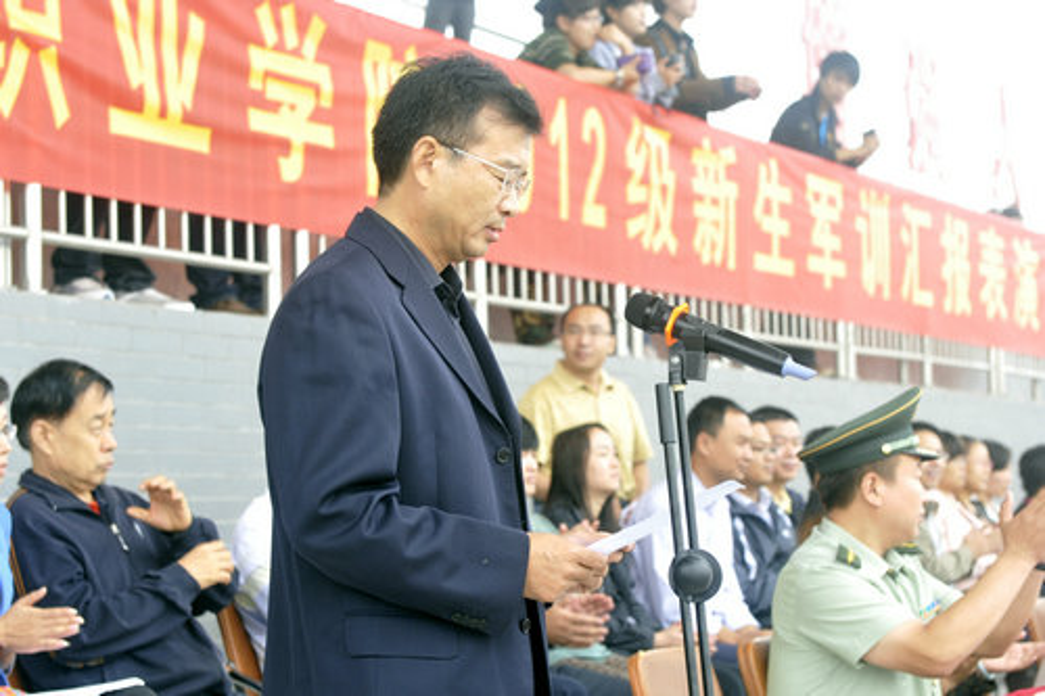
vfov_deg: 19.4
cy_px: 348
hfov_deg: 28.9
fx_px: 2031
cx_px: 522
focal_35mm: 70
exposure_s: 1/125
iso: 640
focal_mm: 70
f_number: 5.6
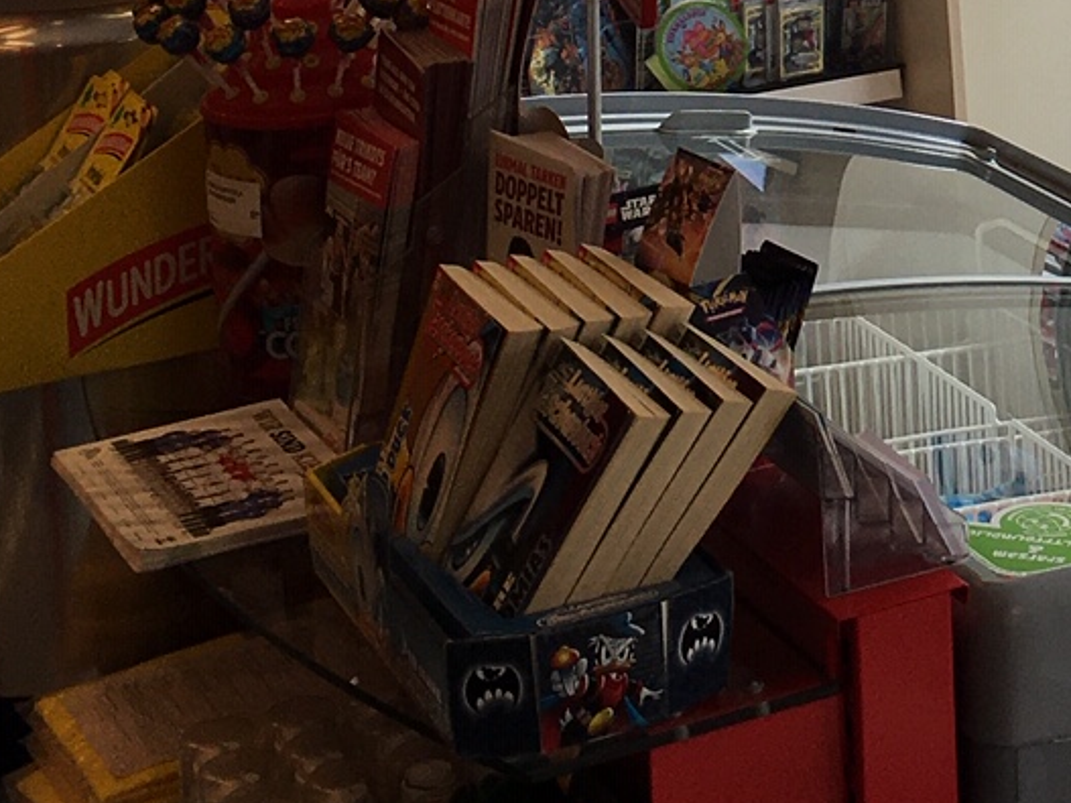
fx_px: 3433
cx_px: 1307
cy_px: -396
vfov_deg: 12.7
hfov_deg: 16.9
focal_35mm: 111
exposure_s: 1/126
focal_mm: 4.15
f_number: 2.2
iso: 25
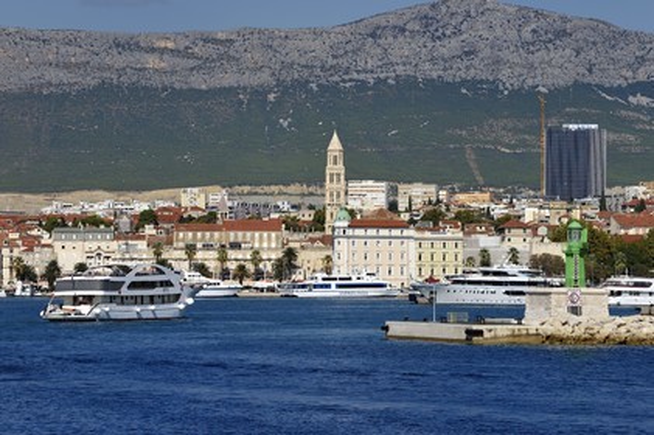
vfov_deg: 7.8
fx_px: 3177
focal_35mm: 175
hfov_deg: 11.8
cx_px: 327
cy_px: 218
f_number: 11
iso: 200
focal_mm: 175
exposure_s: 1/640
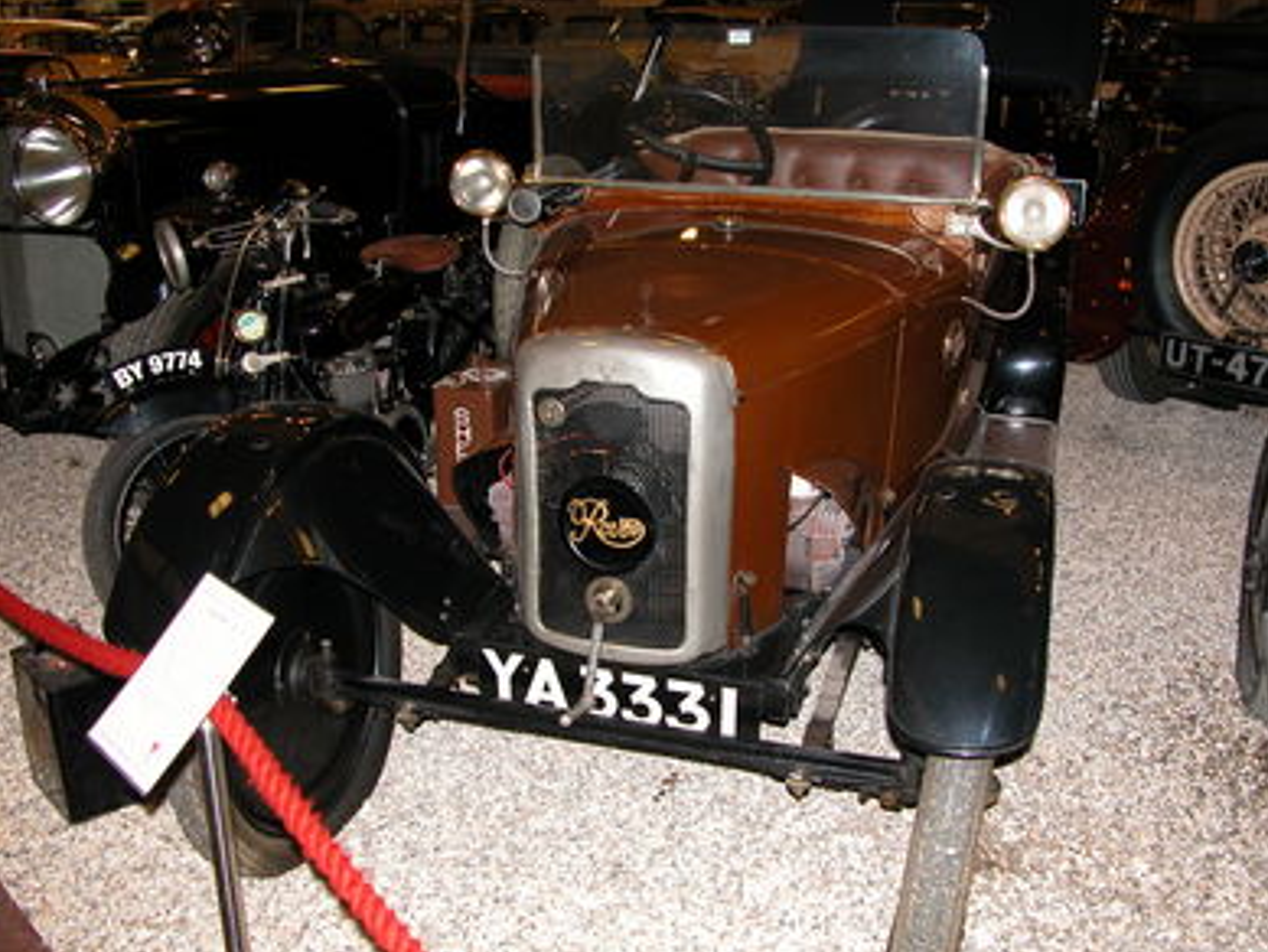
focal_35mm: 36
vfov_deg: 39.7
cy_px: 486
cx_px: 649
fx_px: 1319
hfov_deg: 51.3
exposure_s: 1/60
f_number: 2.8
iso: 200
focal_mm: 8.9
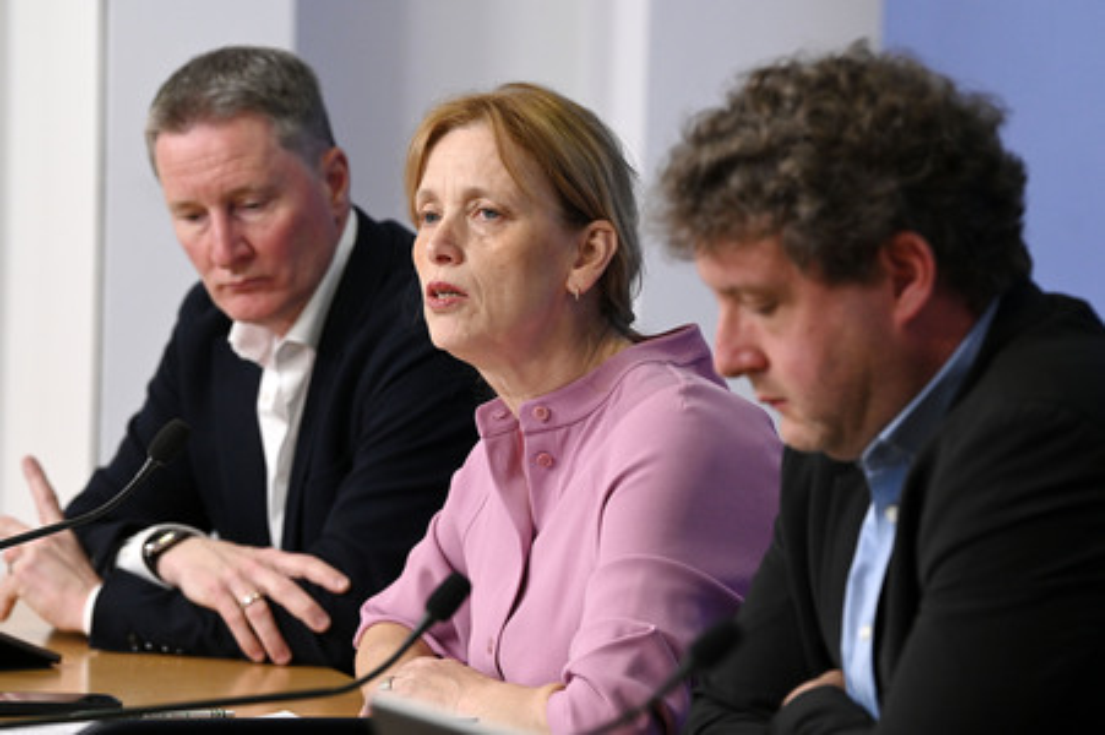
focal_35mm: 200
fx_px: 6134
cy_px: 368
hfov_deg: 10.3
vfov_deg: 6.9
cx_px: 552
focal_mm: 200
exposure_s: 1/800
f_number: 5.6
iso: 4000
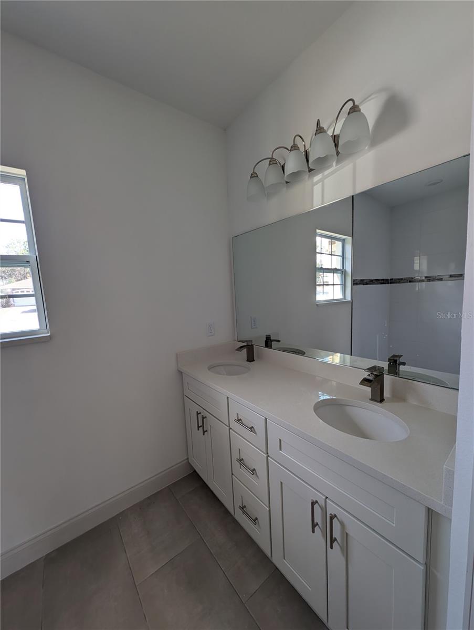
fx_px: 219
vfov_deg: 110.5
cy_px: 315
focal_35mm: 12
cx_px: 237
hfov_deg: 94.6
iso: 46
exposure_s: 1/60
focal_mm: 2.23
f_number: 1.95
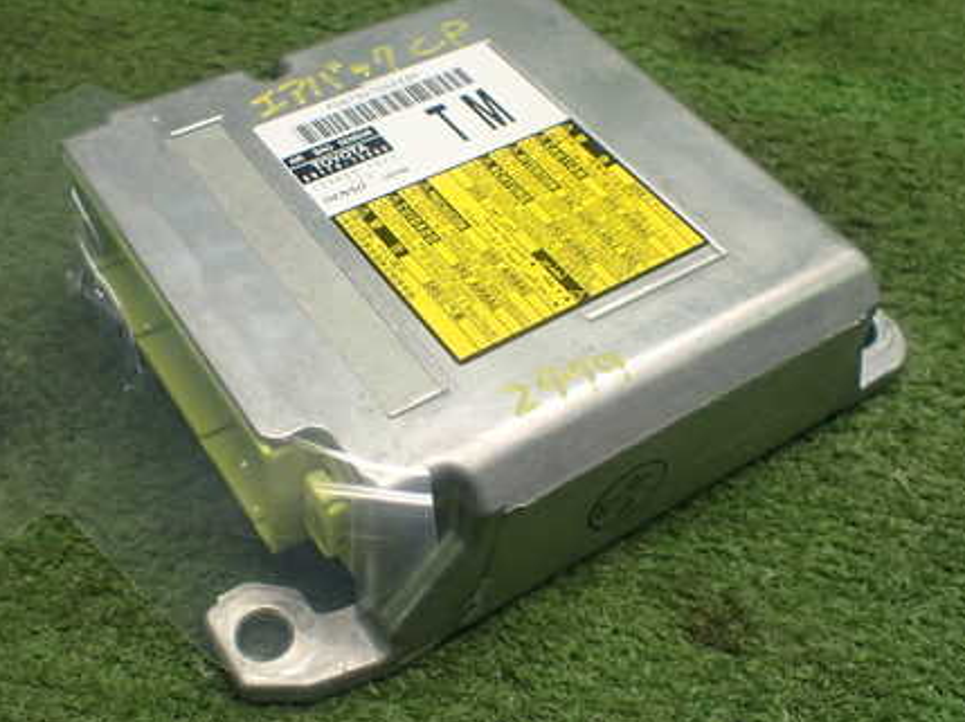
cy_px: 340
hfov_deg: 44.7
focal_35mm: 42
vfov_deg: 34.3
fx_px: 1170
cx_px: 414
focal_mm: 5.4
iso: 400
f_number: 2.3
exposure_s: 1/125
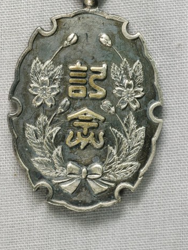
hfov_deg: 12.7
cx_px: 80
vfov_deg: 16.8
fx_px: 847
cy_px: 101
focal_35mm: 117
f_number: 8
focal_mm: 60
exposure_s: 1/20
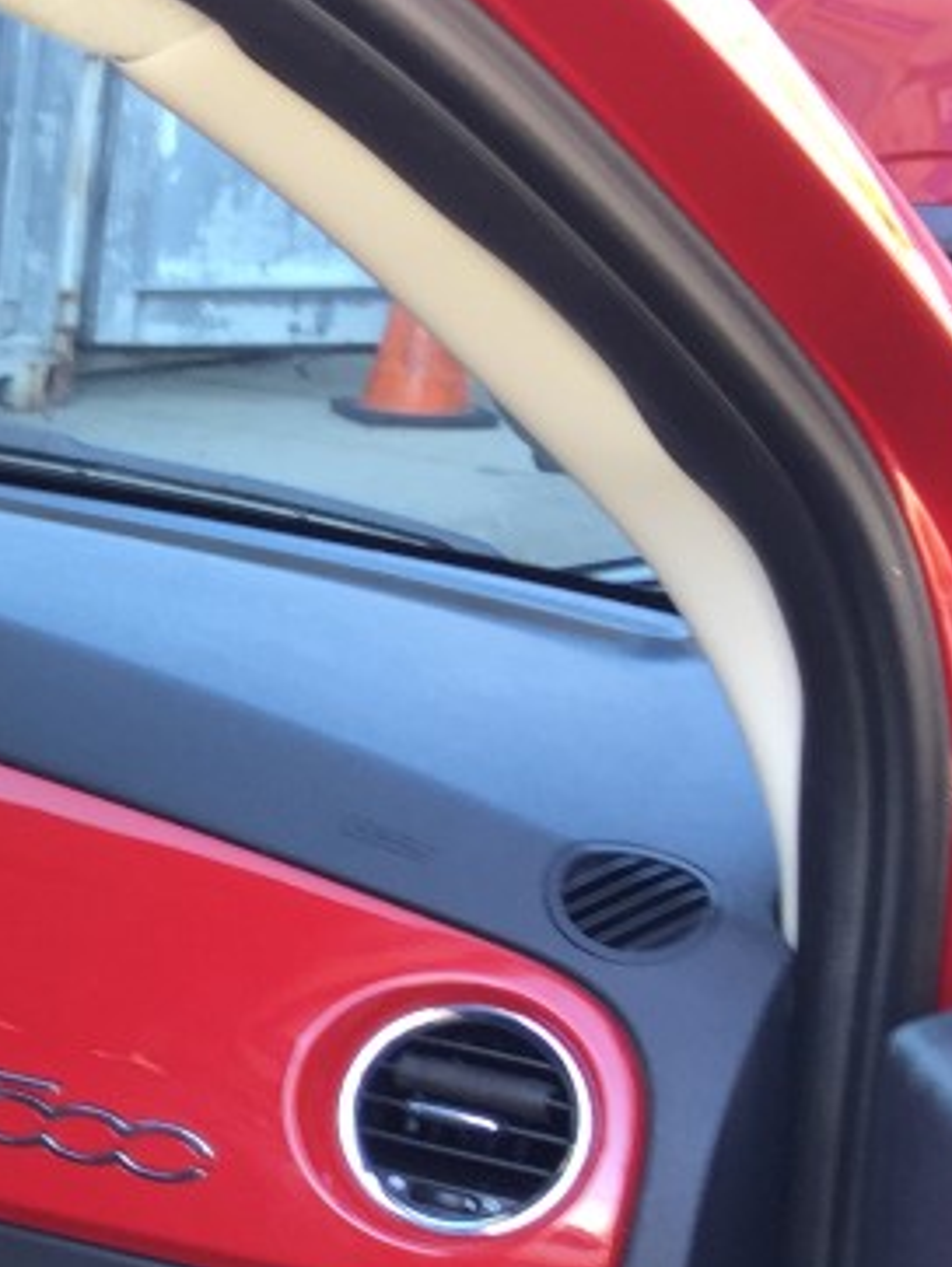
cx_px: -798
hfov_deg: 15.3
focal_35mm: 82
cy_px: 976
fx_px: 3003
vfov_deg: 23.5
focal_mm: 4.15
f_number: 2.2
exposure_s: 1/40
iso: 32
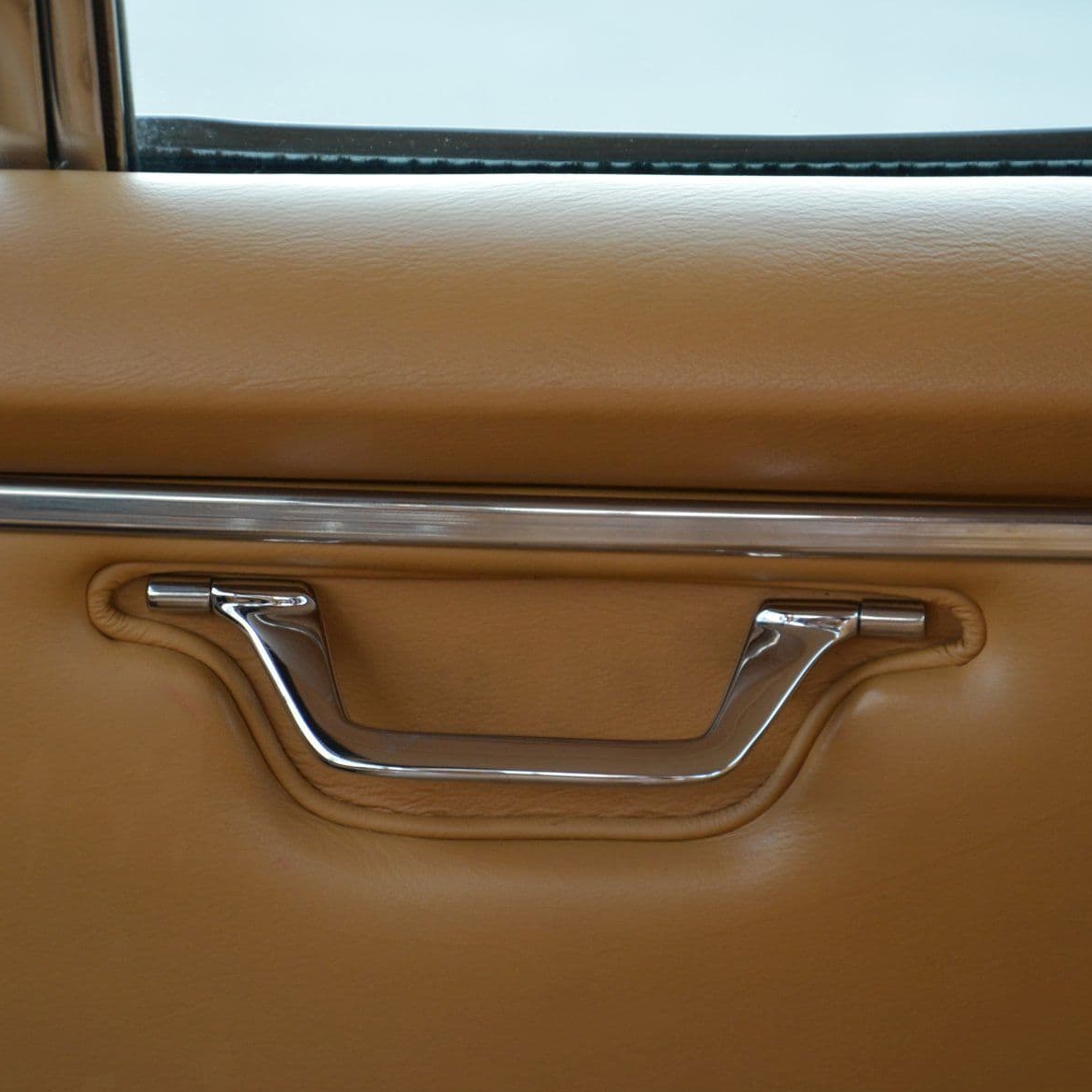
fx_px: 7232
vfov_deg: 8.6
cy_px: 548
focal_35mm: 203
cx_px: 509
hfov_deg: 8.6
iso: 400
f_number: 5.6
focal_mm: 105
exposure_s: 1/60
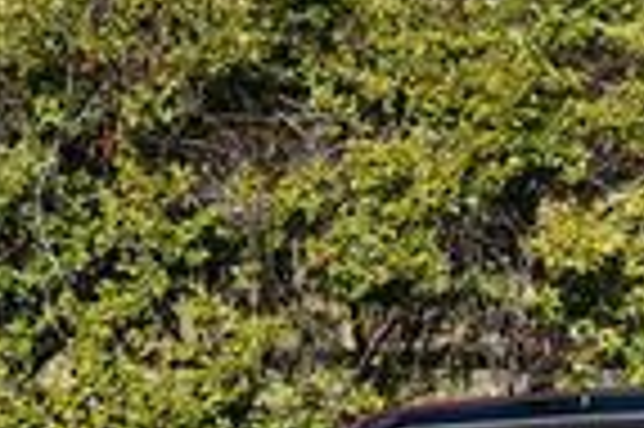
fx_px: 8809
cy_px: 856
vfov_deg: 2.8
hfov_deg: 4.2
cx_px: 820
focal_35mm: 493
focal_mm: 55
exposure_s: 1/320
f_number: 8
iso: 100
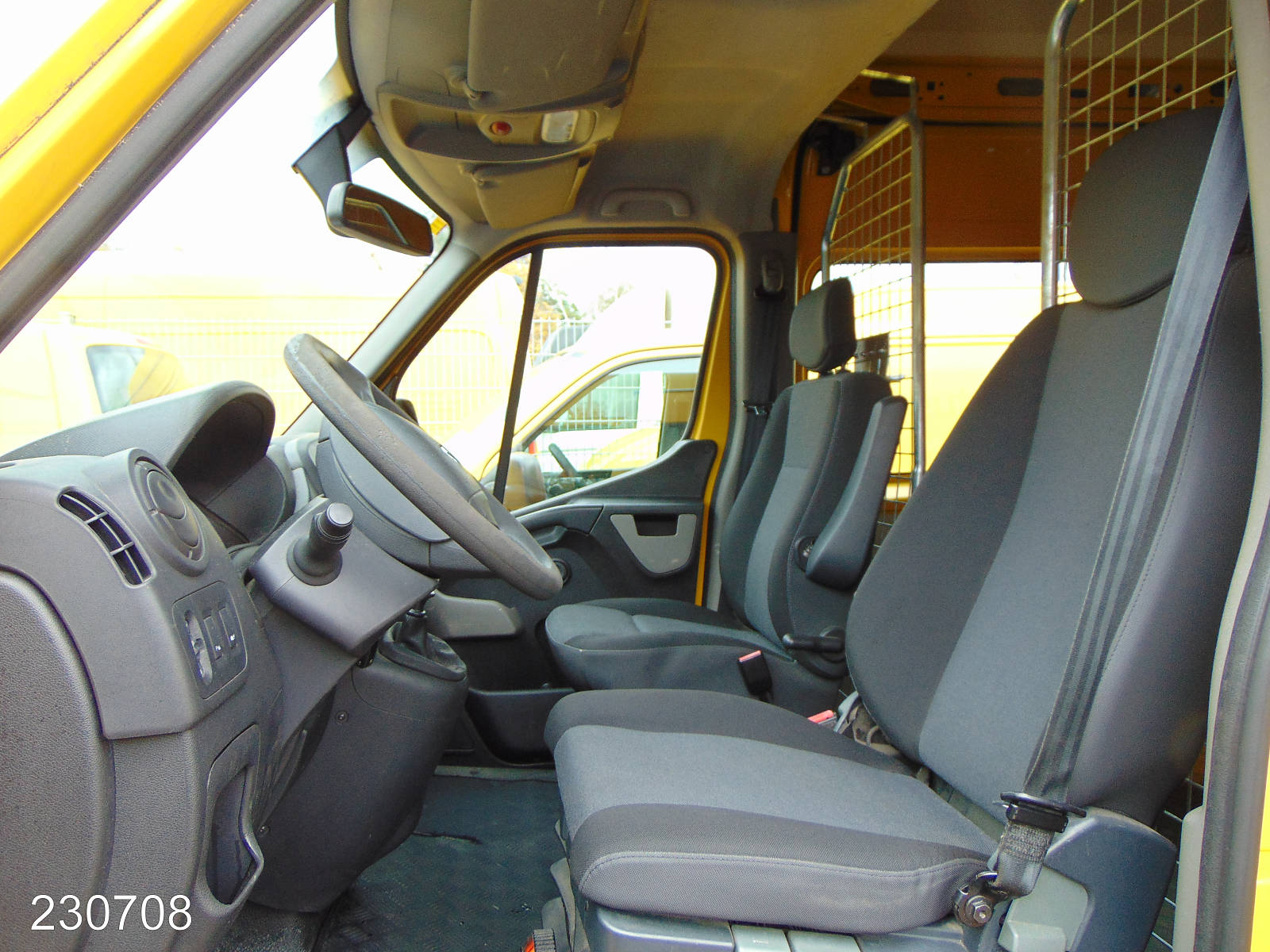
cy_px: 476
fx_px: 917
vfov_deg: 54.9
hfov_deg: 69.4
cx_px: 635
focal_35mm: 25
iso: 100
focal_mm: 4.5
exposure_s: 1/30
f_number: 3
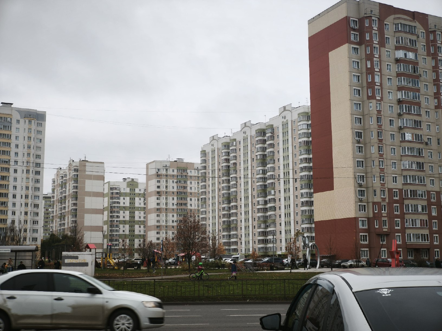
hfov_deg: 38.2
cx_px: 221
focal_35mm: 50
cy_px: 166
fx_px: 638
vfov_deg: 29.1
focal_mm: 7.1
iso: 50
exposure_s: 1/135
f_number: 1.9
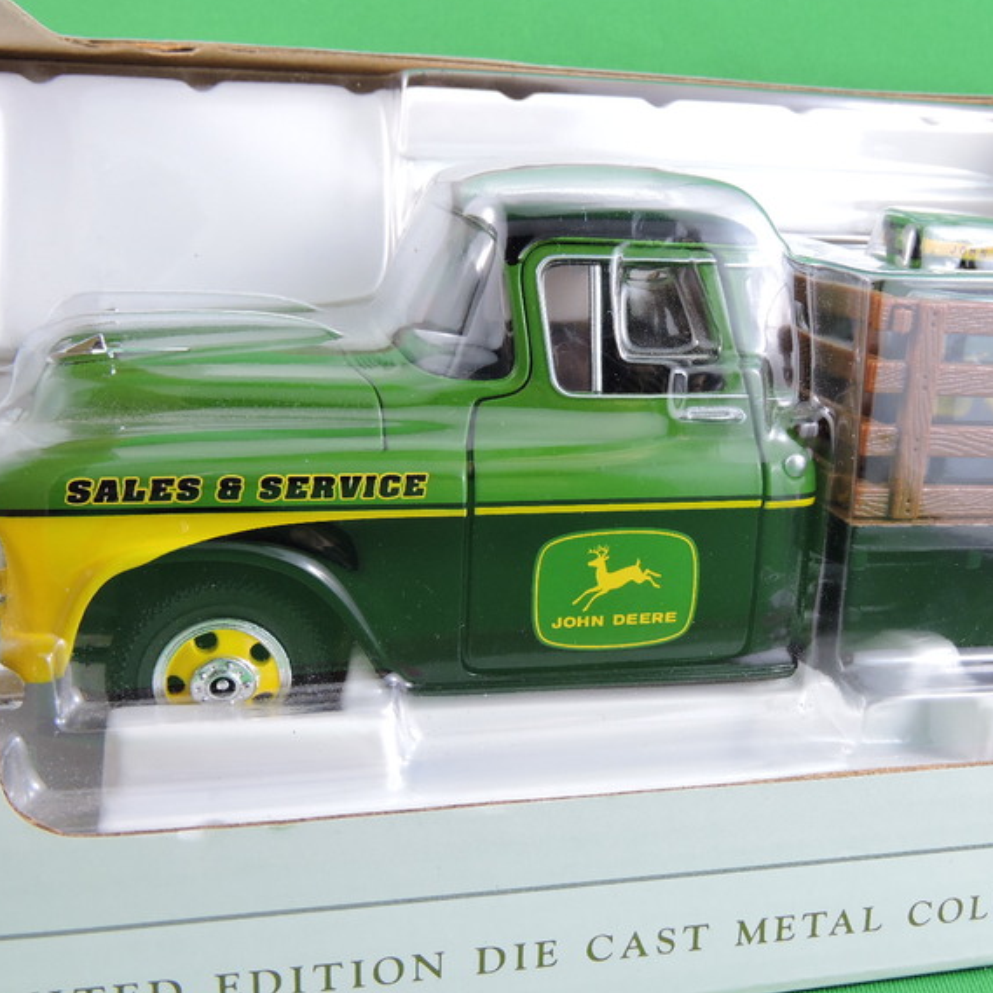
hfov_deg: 39.7
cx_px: 627
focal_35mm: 42
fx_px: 1363
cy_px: 494
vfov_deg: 40.0
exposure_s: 1/30
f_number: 3.8
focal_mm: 6.3
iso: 180
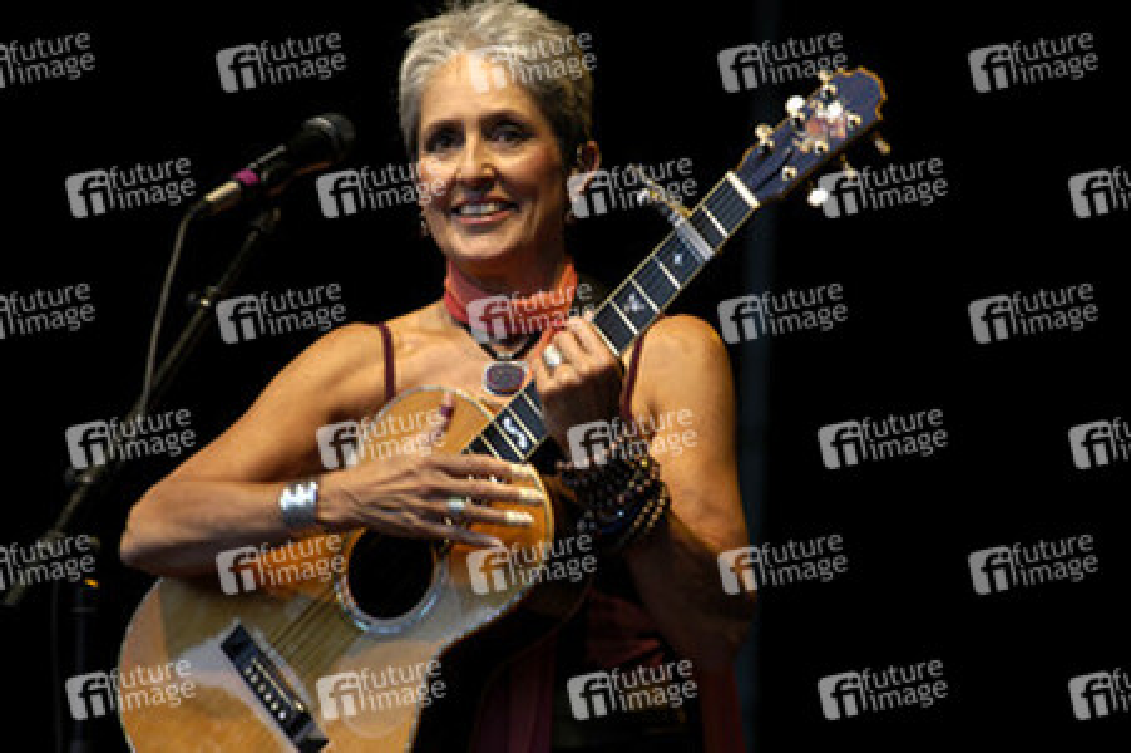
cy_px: 376
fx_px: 12243
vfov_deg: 3.5
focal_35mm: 390
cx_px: 566
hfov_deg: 5.3
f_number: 4
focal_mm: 260
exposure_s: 1/125
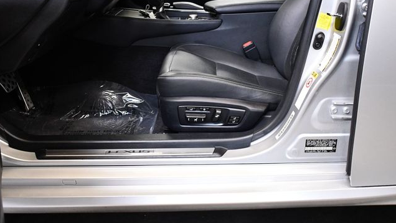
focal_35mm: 38
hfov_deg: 52.8
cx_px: 197
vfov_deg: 31.2
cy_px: 125
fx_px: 399
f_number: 3.5
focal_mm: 18
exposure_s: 1/125
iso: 2500
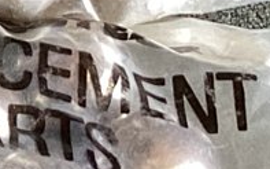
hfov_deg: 7.6
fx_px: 1854
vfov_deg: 5.2
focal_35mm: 252
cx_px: -441
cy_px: -68
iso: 80
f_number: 2.4
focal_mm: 3.3
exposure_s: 1/50
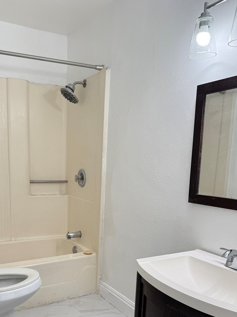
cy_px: 214
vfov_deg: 52.8
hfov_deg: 41.5
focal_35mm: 34
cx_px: 87
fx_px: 310
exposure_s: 1/137
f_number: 1.78
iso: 64
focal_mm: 6.76
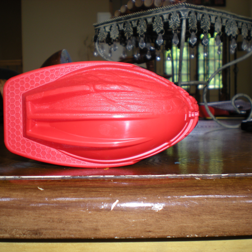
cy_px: 126
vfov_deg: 37.6
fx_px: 371
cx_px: 107
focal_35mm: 45
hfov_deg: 37.5
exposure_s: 1/30
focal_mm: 6.3
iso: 64
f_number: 3.1
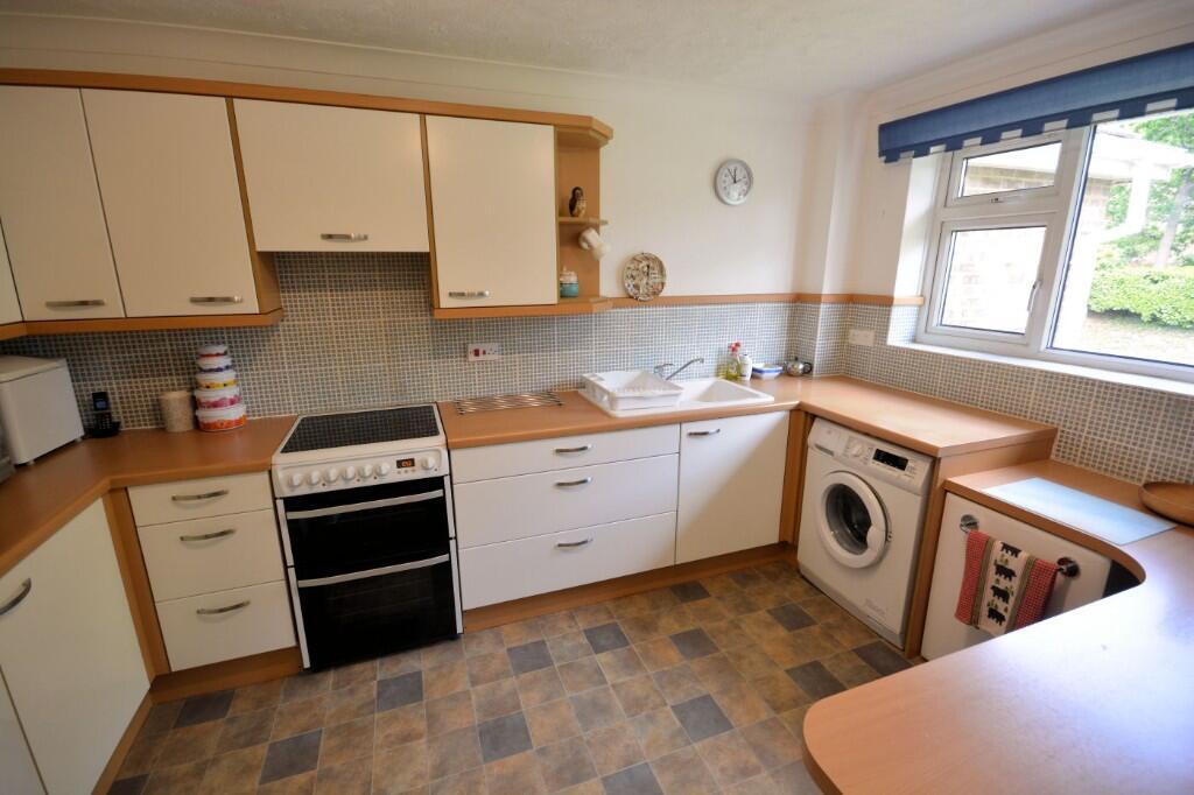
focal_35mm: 15
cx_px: 597
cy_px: 398
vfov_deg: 77.3
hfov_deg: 100.4
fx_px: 497
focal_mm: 10
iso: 400
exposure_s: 1/20
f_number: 8
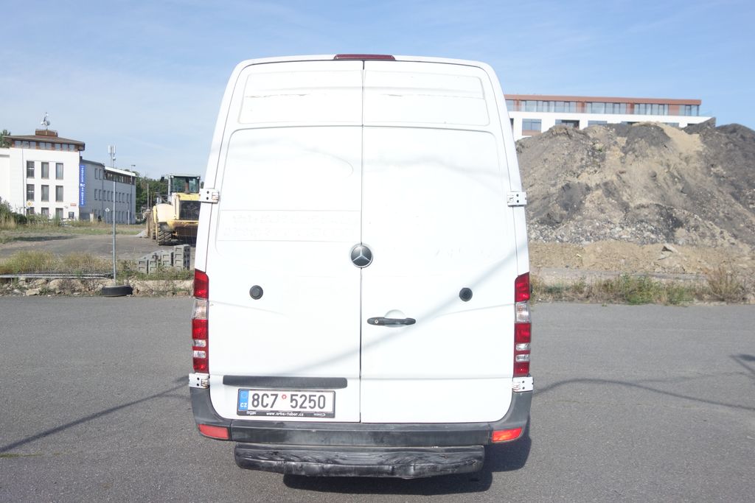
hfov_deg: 65.5
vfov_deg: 46.4
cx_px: 378
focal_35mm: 28
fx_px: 587
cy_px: 252
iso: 125
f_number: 2.2
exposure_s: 1/2000
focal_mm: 10.4
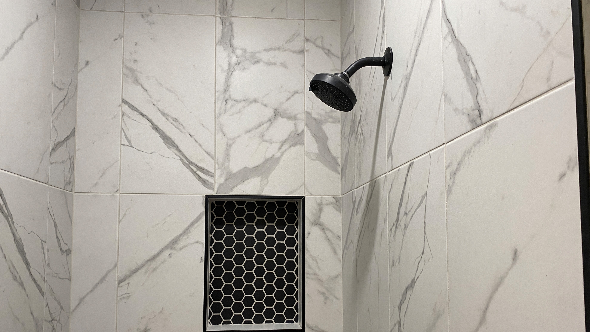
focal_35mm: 29
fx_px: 454
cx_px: 292
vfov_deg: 39.7
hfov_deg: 66.1
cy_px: 219
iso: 80
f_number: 1.8
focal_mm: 4.25
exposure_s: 1/60
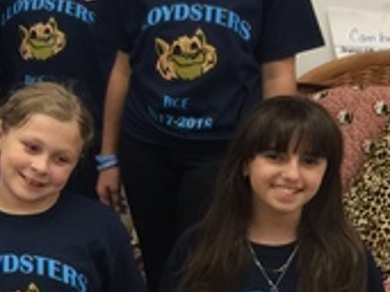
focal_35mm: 122
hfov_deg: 13.7
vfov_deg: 12.1
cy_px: 130
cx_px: -390
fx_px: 1374
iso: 40
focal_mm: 4.15
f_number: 2.2
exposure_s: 1/15
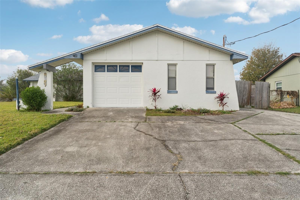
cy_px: 100
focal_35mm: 24
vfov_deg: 53.1
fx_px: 200
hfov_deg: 73.8
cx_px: 150
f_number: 10
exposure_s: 1/200
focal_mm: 24
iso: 400
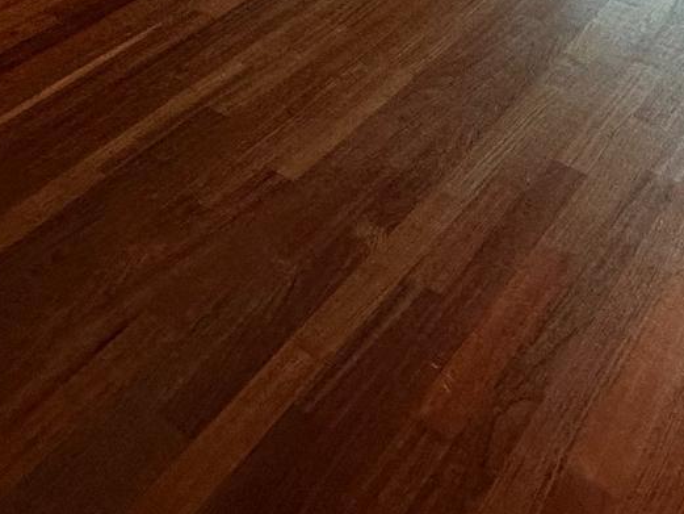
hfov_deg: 34.9
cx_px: 378
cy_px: -409
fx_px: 1087
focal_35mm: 55
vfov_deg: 19.7
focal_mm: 2.22
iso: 125
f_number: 2.2
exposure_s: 1/120
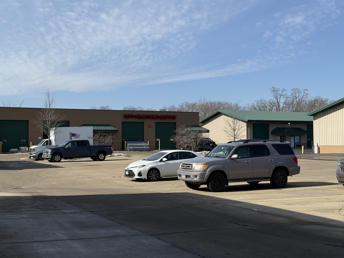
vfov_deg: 30.3
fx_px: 477
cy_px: 129
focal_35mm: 48
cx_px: 172
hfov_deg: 39.7
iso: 64
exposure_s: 1/6024
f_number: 1.78
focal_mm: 6.76
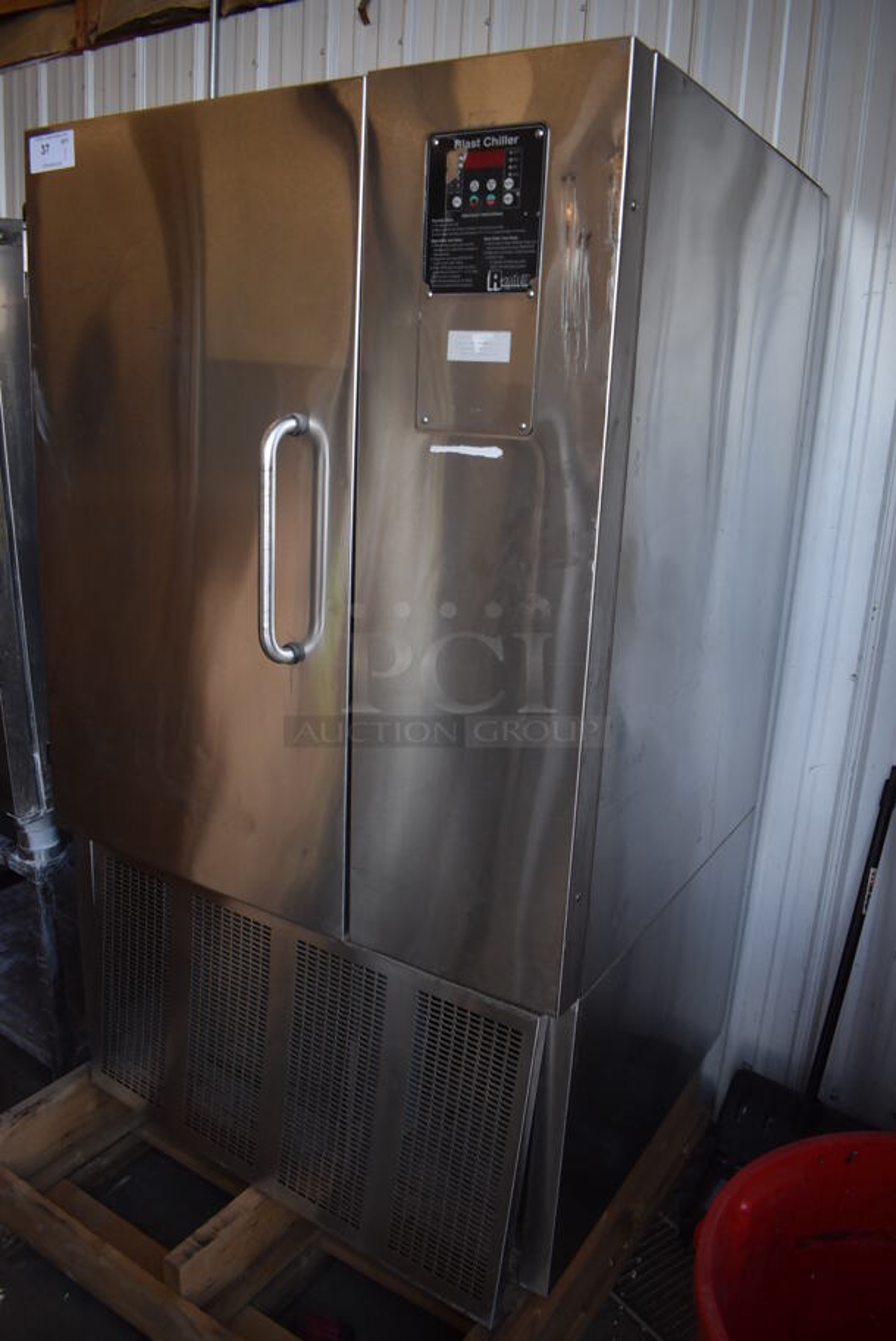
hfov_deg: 48.0
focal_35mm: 27
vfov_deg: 67.3
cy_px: 670
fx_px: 1006
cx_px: 448
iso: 500
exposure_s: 1/250
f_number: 3.5
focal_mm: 18
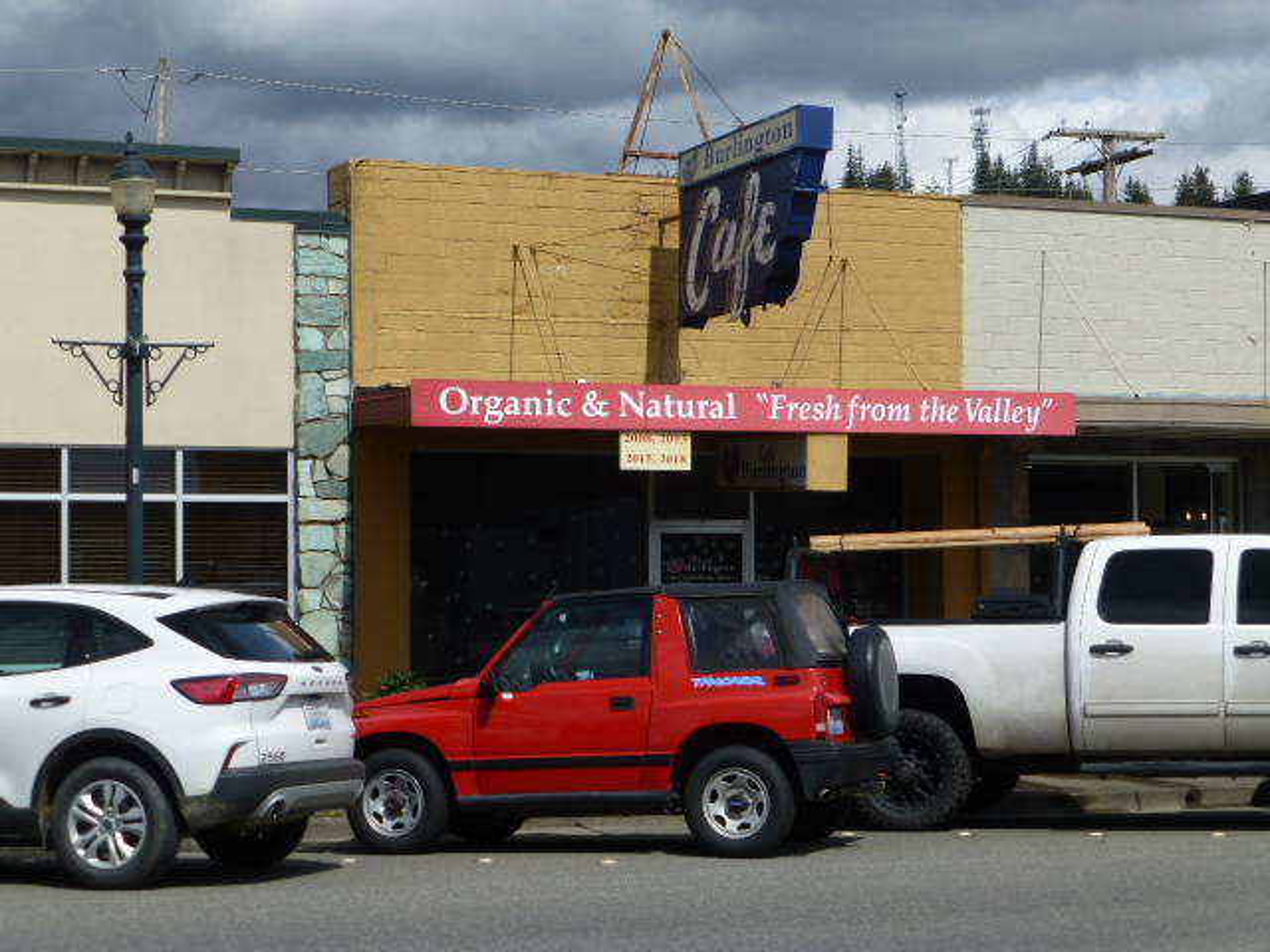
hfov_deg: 26.0
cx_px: 635
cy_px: 476
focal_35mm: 75
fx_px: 2752
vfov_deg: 19.6
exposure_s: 1/1000
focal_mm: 13.3
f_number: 5
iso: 100
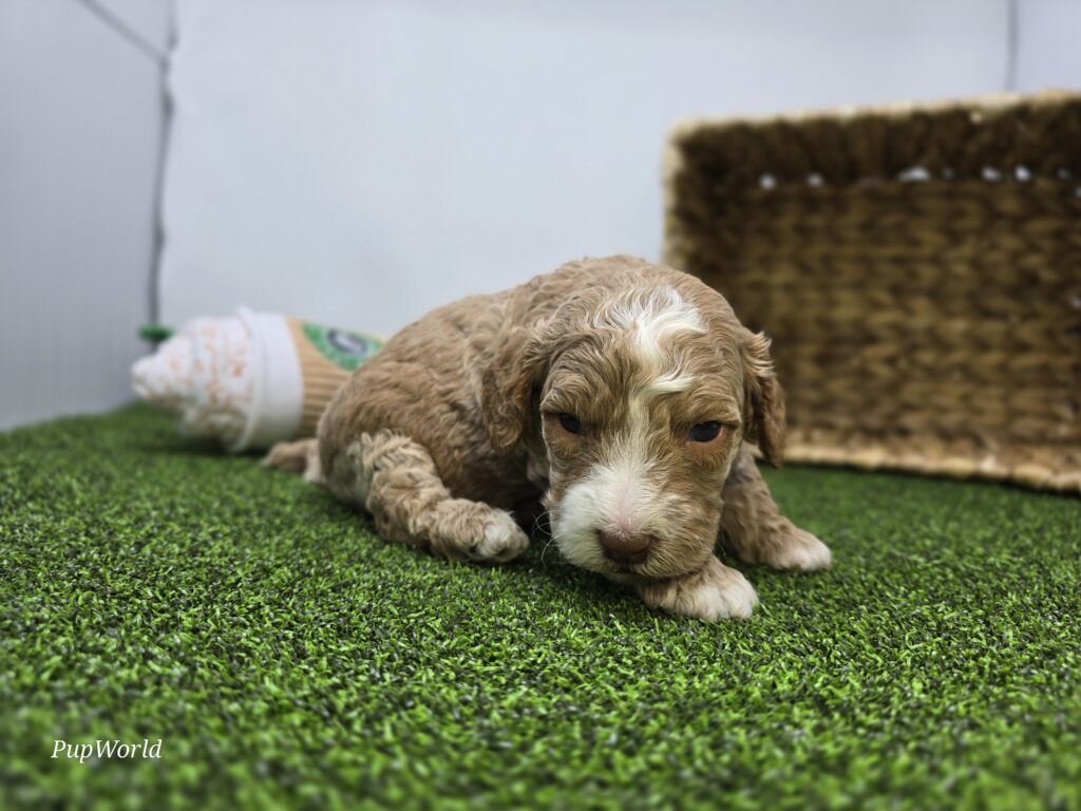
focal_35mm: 23
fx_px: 718
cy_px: 406
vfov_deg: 58.9
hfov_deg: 73.9
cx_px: 540
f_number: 1.7
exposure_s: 1/120
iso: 50
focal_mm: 6.3
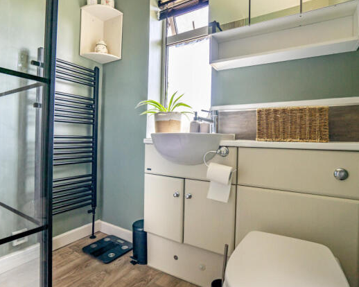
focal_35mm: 19
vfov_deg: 70.8
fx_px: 202
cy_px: 140
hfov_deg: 83.3
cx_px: 173
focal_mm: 16
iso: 200
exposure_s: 1/25
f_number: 7.1
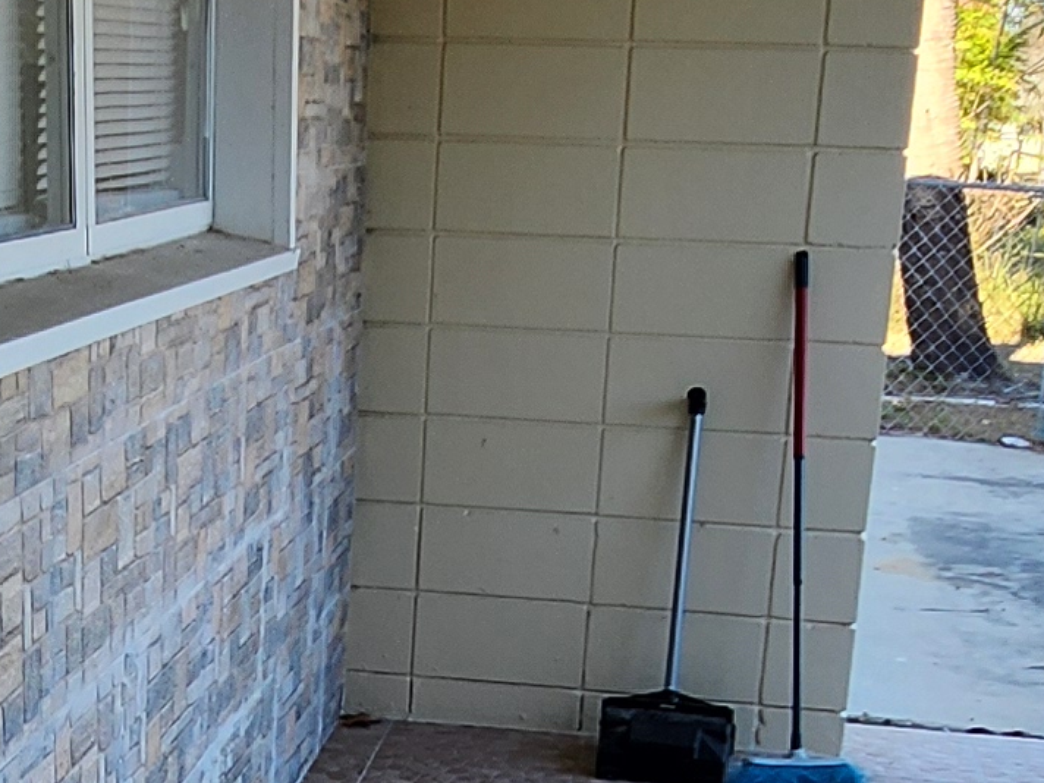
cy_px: 865
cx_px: 236
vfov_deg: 19.3
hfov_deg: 26.3
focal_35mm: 73
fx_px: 2202
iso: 32
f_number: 2.2
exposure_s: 1/181
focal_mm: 1.7
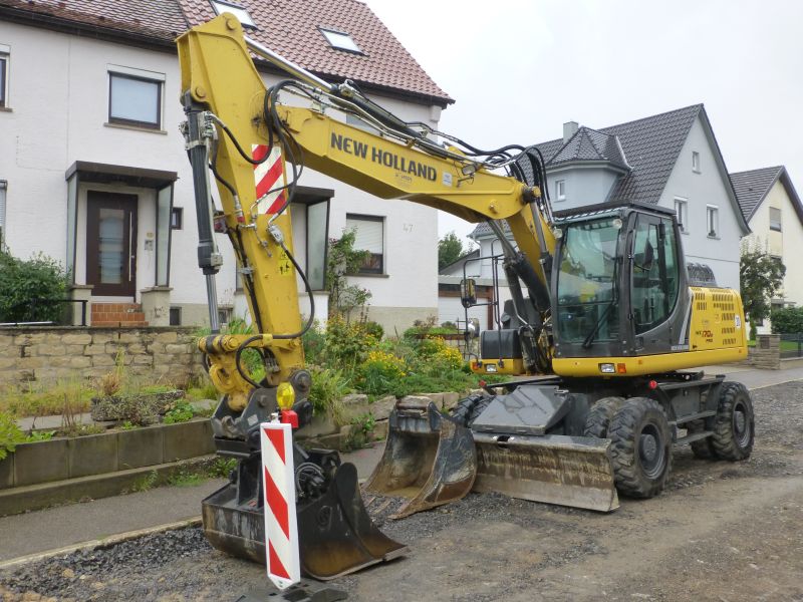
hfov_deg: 60.0
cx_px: 402
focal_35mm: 30
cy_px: 301
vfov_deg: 46.8
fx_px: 696
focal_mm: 5.4
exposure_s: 1/250
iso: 160
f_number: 3.6
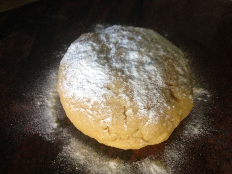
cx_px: 116
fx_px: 221
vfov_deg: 42.9
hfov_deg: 55.4
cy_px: 87
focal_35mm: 33
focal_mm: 4.13
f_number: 2.4
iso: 200
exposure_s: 1/20
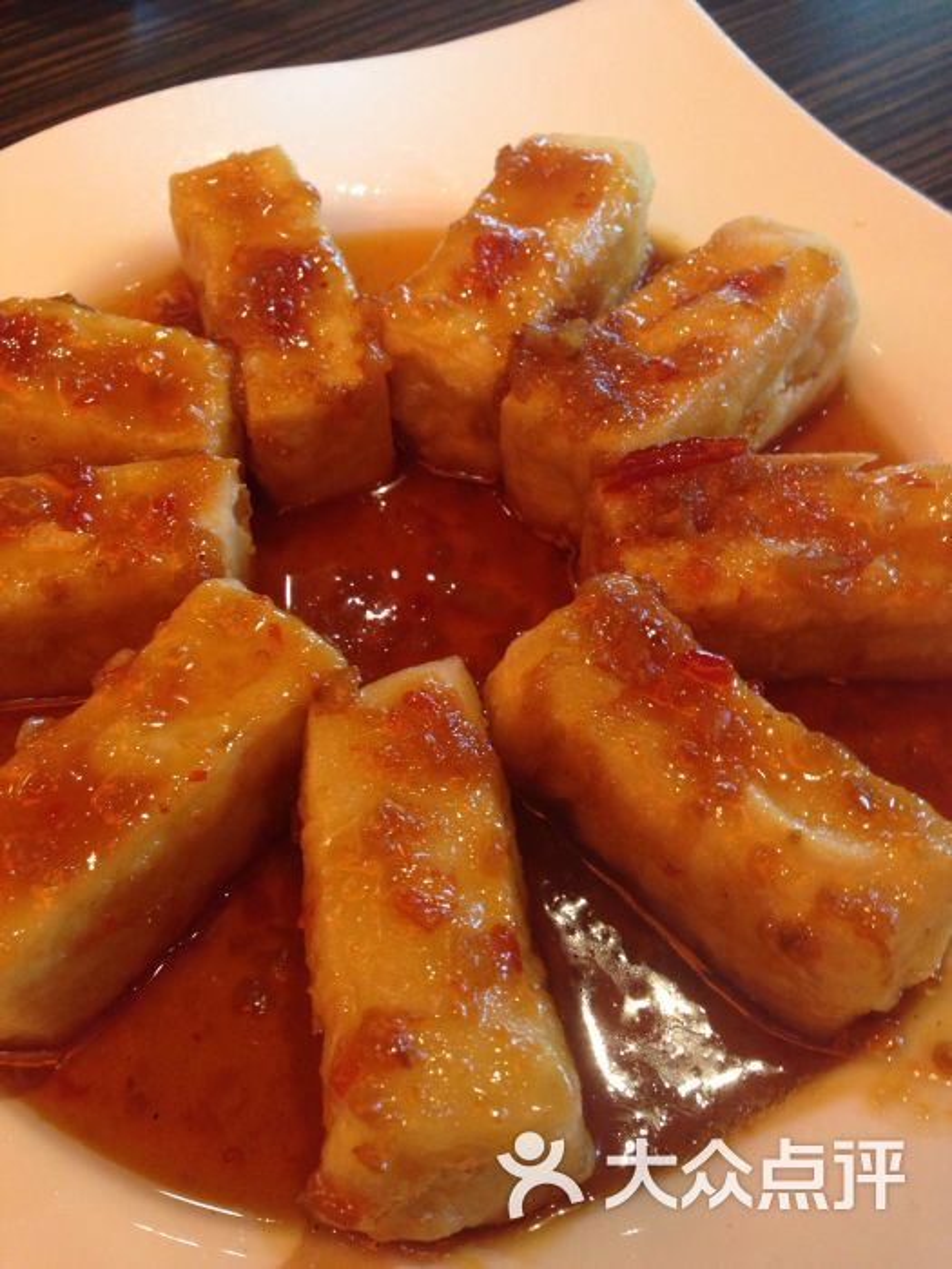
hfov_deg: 42.9
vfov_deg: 55.4
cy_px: 634
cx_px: 476
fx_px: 1210
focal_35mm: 33
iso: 125
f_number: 2.4
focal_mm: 4.12
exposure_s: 1/20
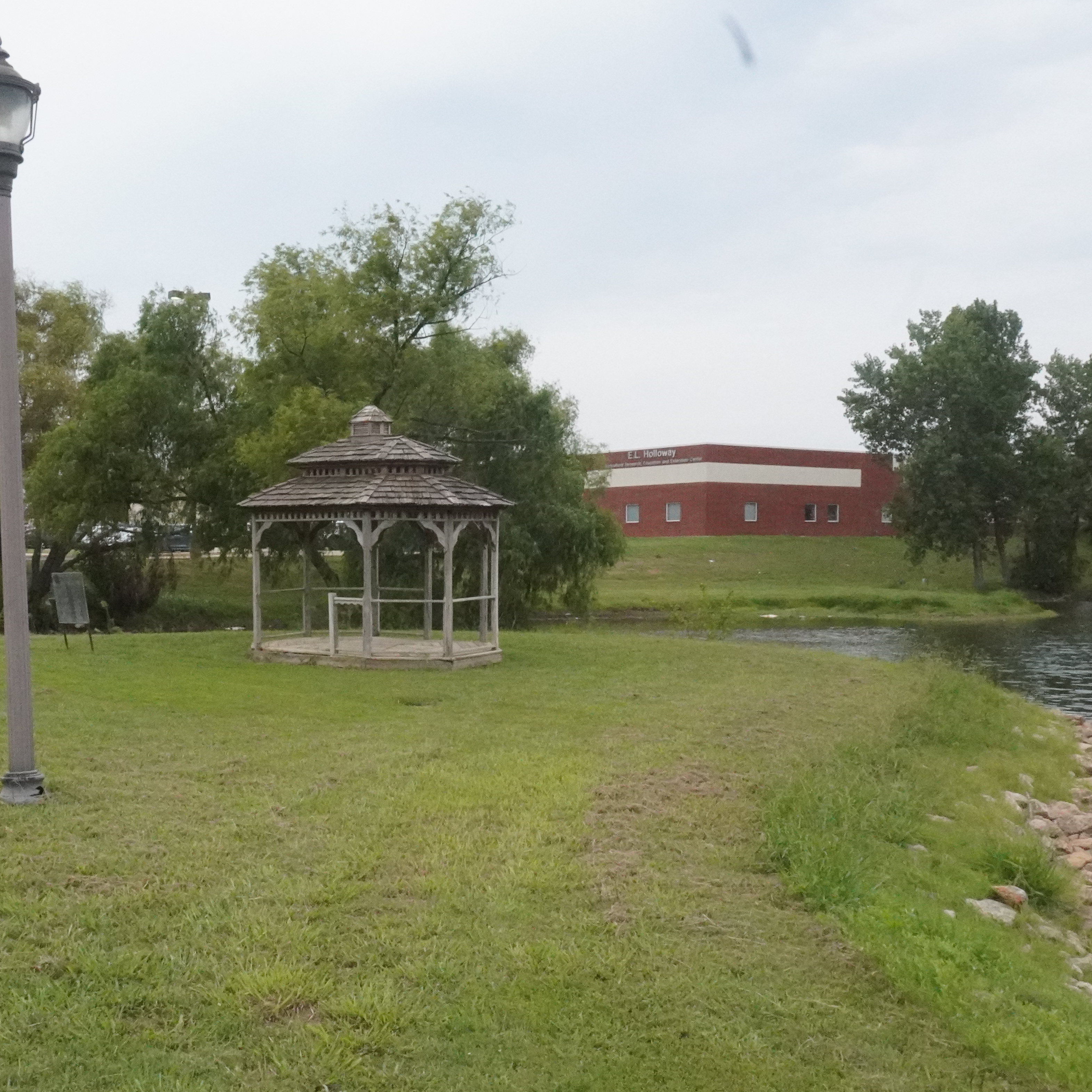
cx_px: 359
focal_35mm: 39
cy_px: 636
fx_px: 1392
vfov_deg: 42.7
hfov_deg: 42.2
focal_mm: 16
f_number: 22
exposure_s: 1/1000
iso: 6400
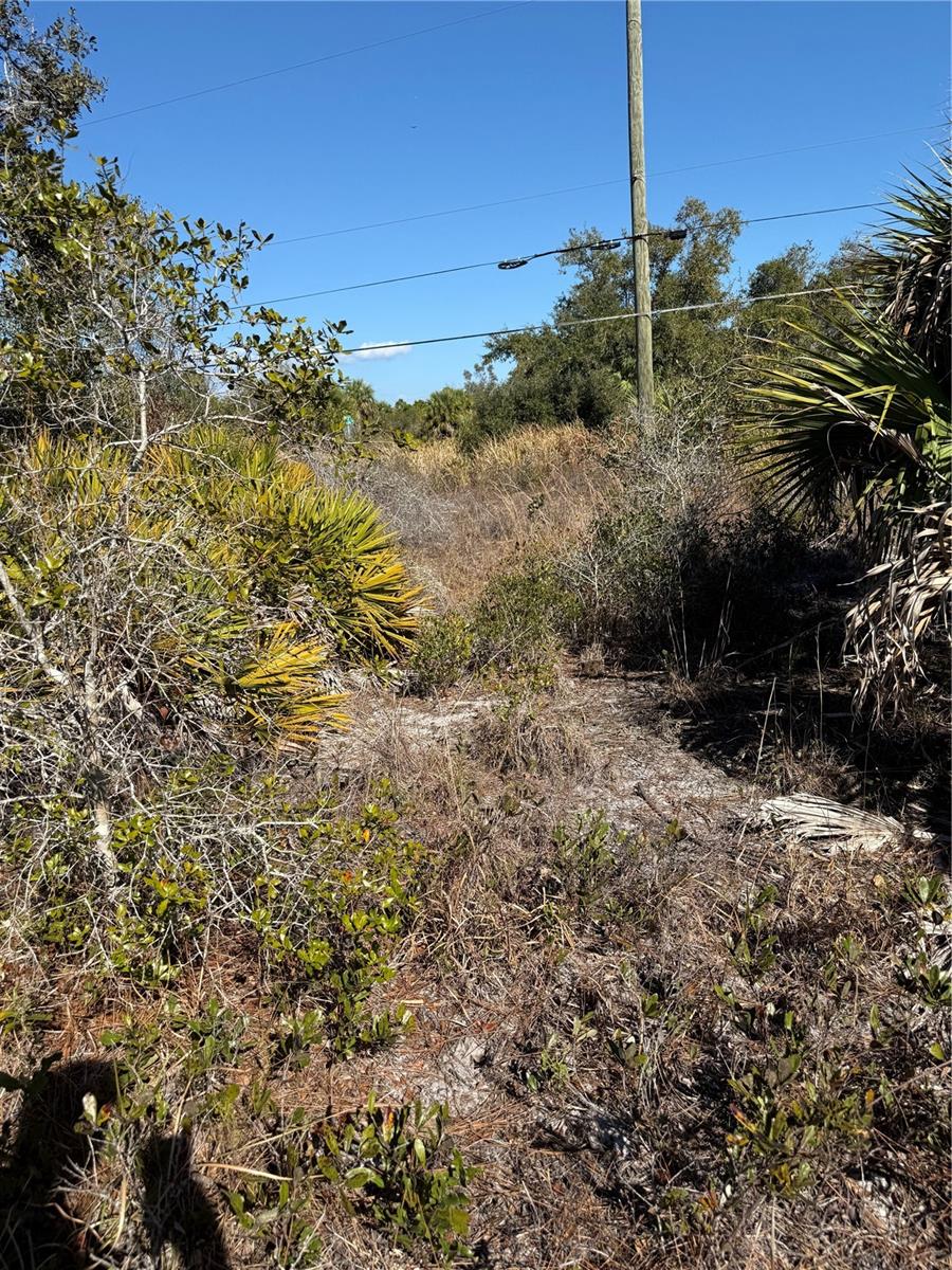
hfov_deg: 56.8
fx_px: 880
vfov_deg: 71.6
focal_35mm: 24
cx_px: 476
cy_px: 635
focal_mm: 6.76
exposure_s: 1/3953
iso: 80
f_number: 1.78
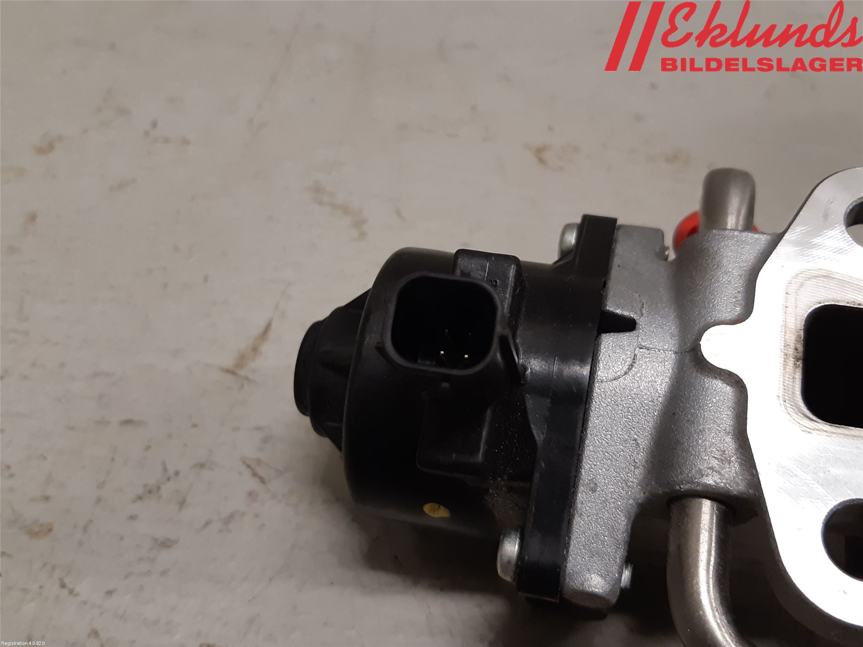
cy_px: 324
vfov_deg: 53.1
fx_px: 648
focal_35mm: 26
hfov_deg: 67.3
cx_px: 432
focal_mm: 3.93
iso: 125
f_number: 1.7
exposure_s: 1/50
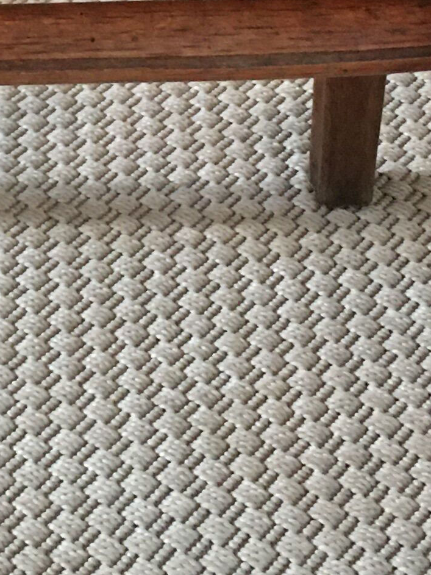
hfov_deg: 11.8
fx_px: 2059
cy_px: -24
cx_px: -30
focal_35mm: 124
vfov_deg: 15.5
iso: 160
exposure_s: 1/8
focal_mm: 4.15
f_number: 2.2
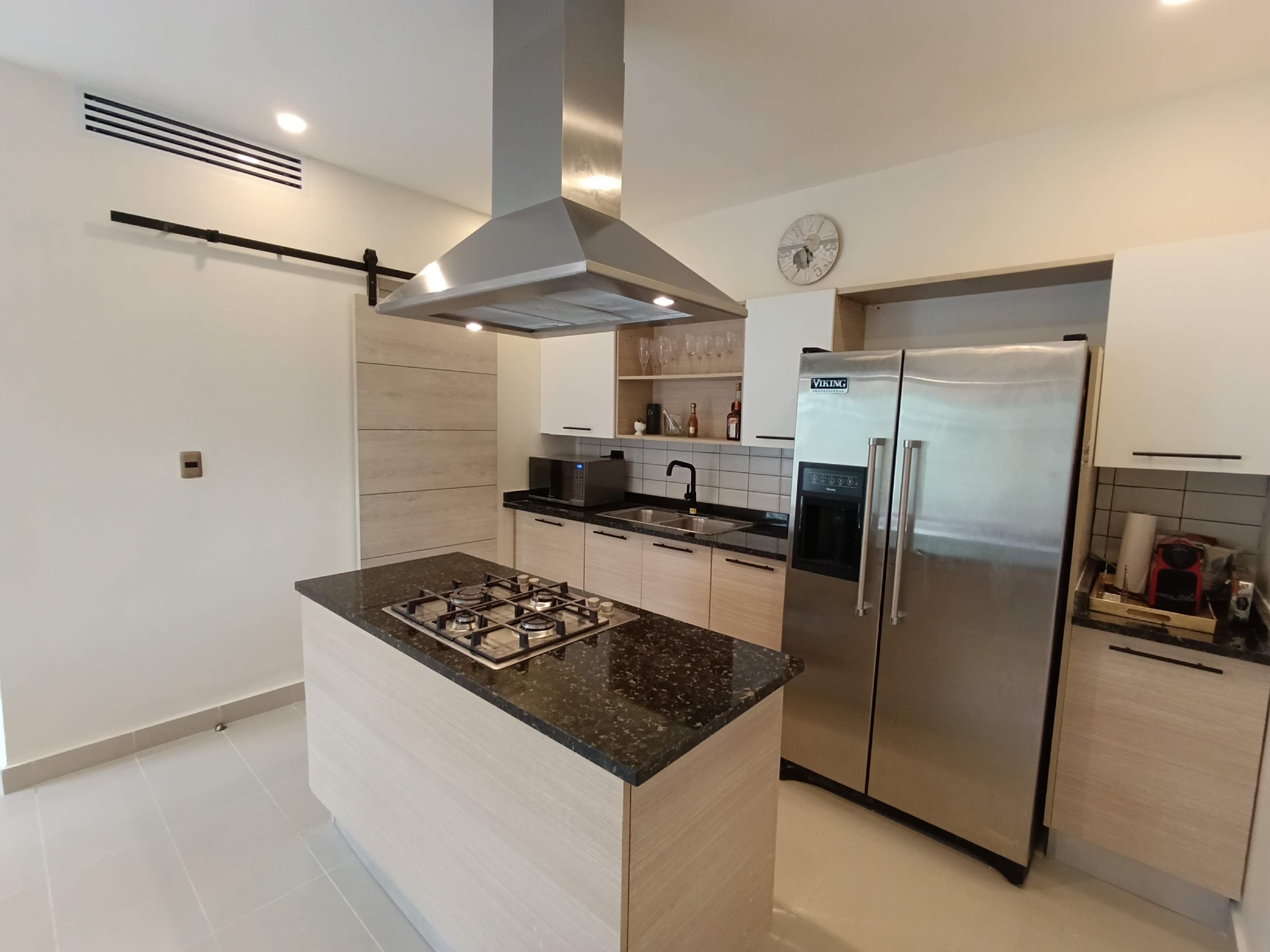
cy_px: 476
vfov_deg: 78.1
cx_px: 635
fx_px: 587
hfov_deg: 94.5
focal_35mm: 16
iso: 400
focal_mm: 1.65
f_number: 2.2
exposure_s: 1/50
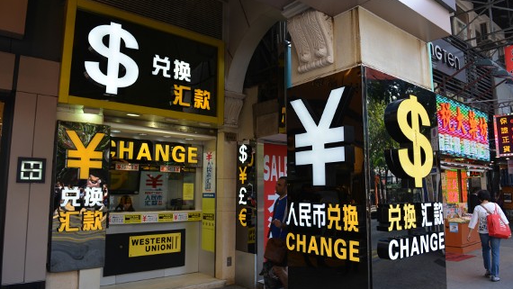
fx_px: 354
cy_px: 144
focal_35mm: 26
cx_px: 265
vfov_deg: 44.4
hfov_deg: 71.9
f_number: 4
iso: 100
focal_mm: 24
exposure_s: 1/125
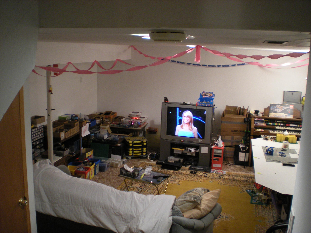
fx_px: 341
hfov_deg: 49.0
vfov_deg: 37.7
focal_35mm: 38
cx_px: 156
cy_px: 116
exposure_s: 1/8.3
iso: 200
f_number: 3.1
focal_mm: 6.3
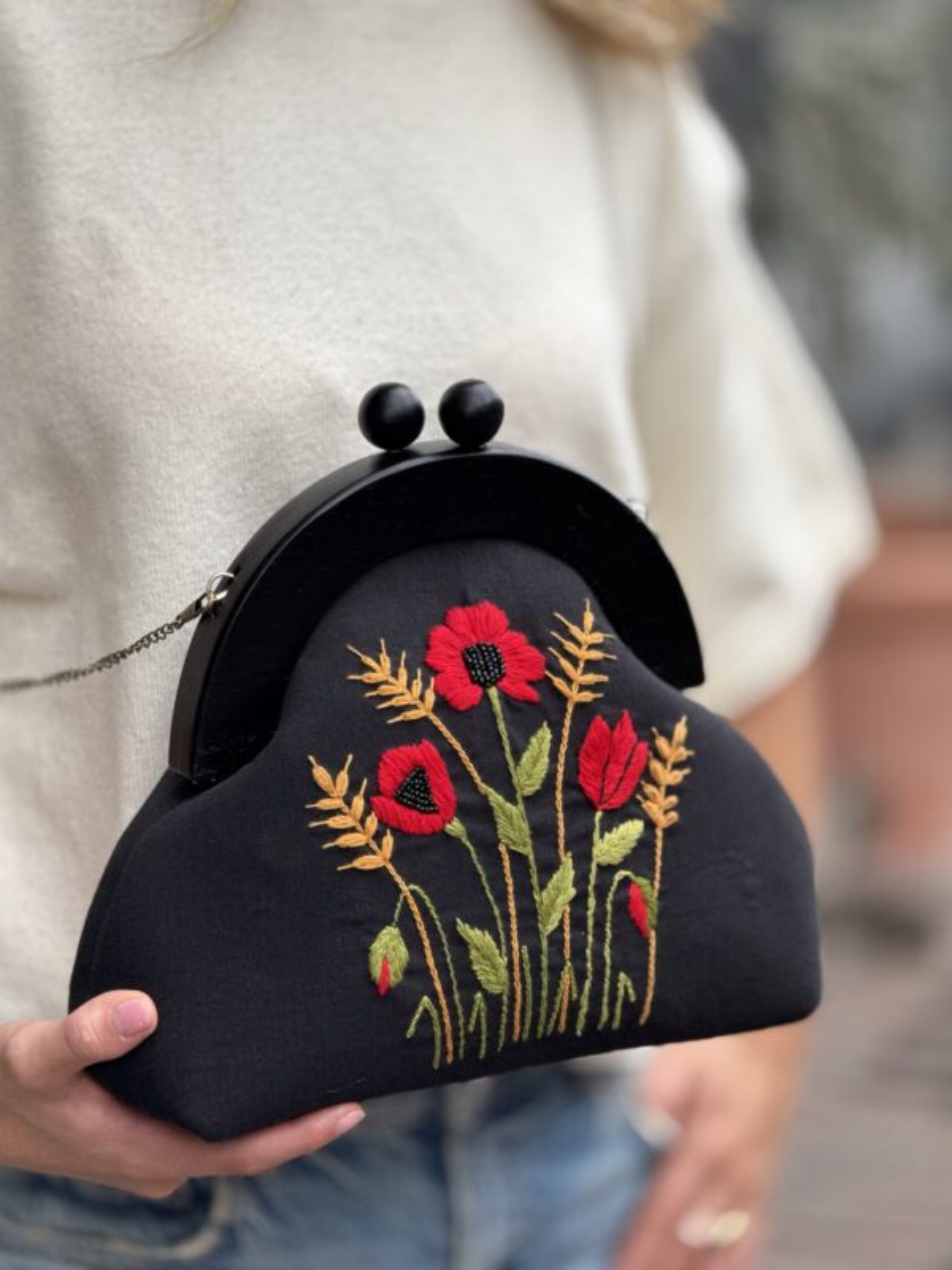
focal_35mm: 120
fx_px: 4400
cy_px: 635
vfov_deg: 16.4
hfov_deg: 12.3
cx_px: 476
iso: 50
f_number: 2.8
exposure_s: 1/258
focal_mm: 15.66
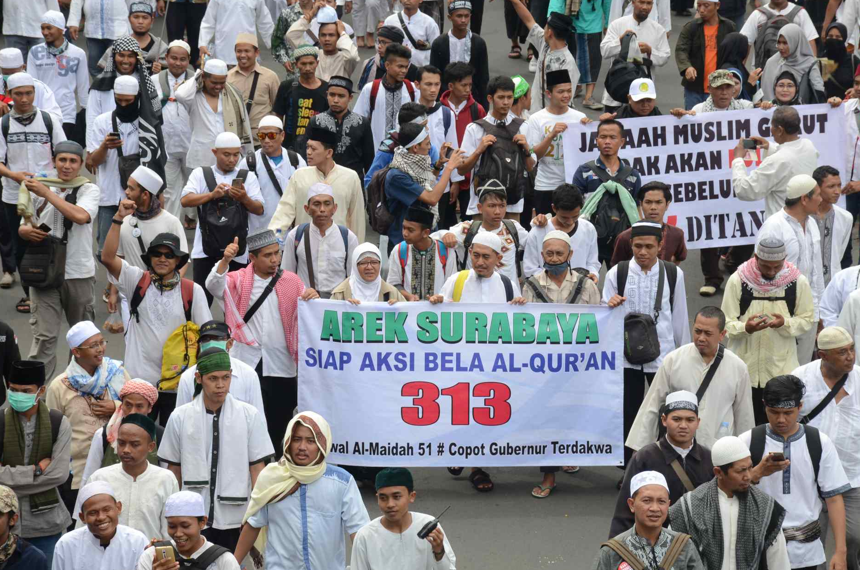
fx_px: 3528
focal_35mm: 148
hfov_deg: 13.9
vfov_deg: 9.2
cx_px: 445
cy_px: 263
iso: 200
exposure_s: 1/200
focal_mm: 90
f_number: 10
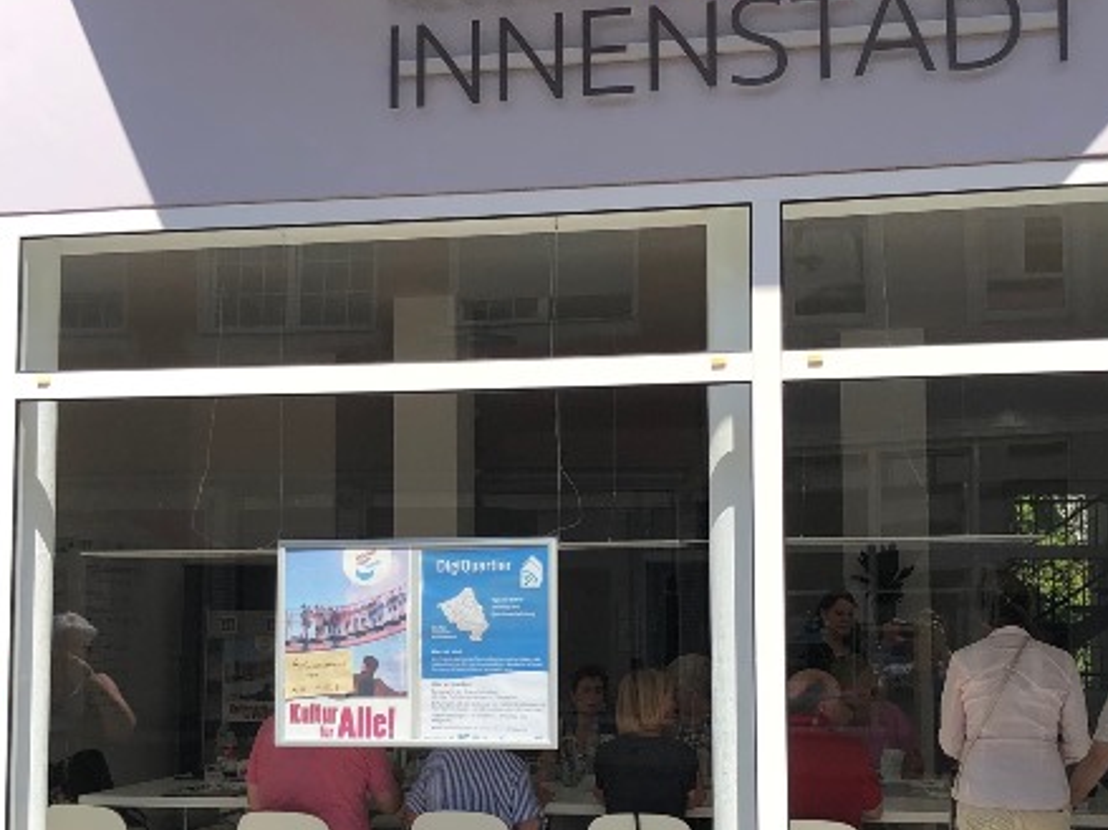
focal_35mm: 51
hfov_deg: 37.5
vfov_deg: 28.4
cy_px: 520
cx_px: 578
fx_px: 1632
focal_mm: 3.99
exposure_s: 1/2288
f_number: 1.8
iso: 20
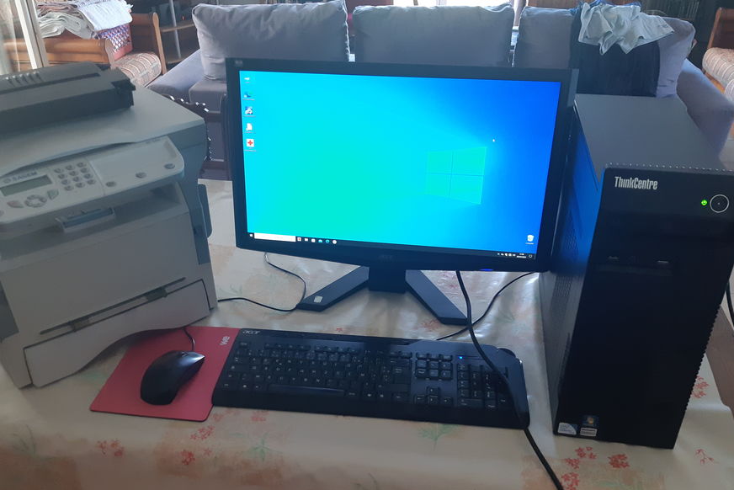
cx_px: 354
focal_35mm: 31
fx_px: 632
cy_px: 296
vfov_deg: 42.1
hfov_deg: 60.3
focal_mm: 3.93
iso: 250
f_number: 1.7
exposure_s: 1/60
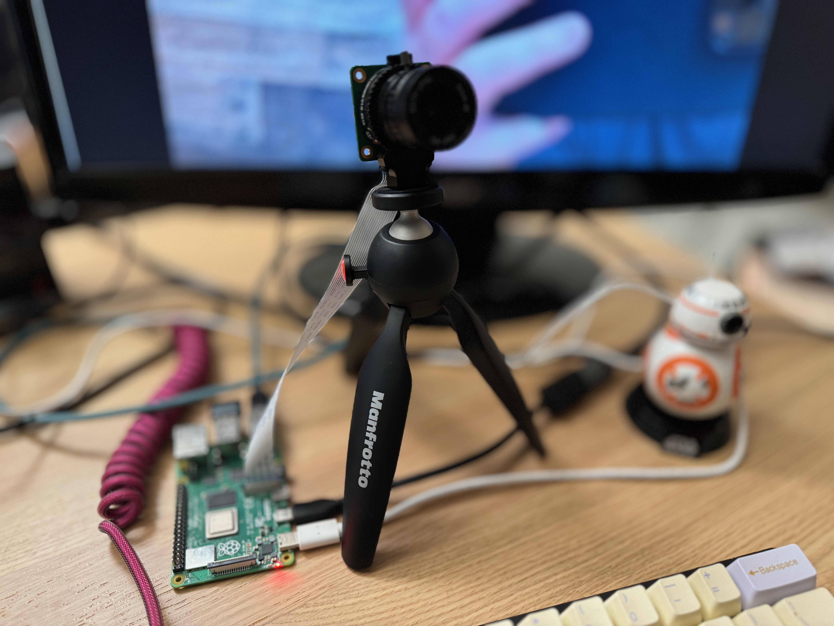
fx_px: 578
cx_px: 417
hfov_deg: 71.6
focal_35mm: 24
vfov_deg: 56.8
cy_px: 313
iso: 400
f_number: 1.78
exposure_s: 1/60
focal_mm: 6.76
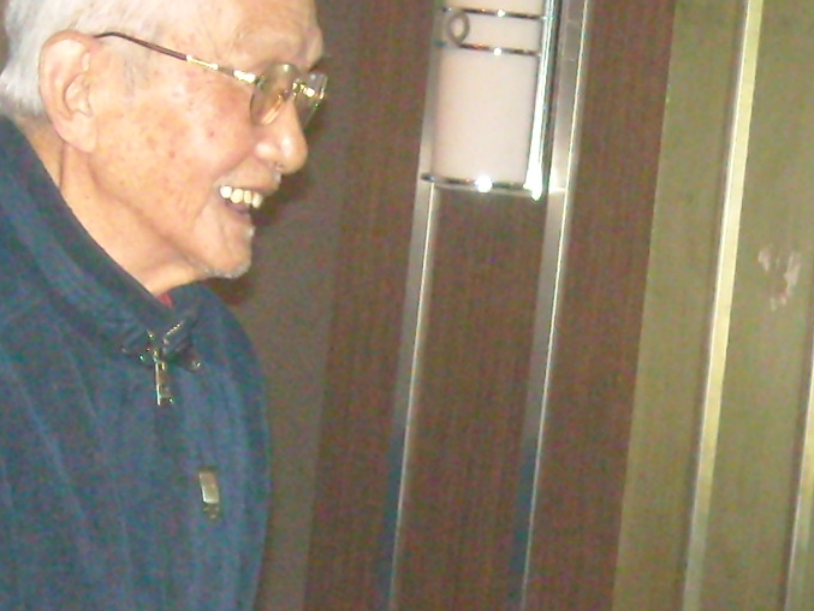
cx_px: 653
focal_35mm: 134
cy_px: 593
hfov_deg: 14.6
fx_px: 3152
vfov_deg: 11.0
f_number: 2.8
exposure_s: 1/60
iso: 644
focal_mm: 5.7
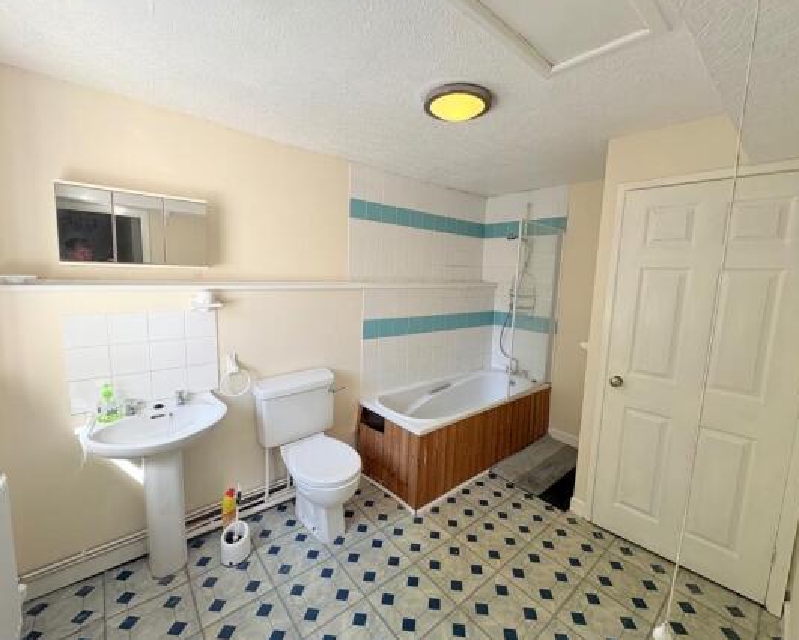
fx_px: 355
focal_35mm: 15
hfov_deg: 96.8
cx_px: 413
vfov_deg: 84.0
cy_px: 314
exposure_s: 1/99
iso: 64
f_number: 2.2
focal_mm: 2.22
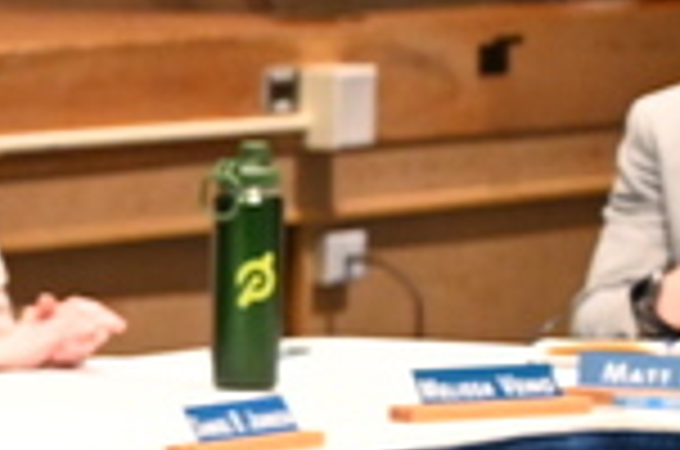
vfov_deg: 3.6
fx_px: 7181
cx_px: -1603
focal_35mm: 381
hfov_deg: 5.1
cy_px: 290
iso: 3200
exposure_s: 1/100
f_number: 4
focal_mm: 56
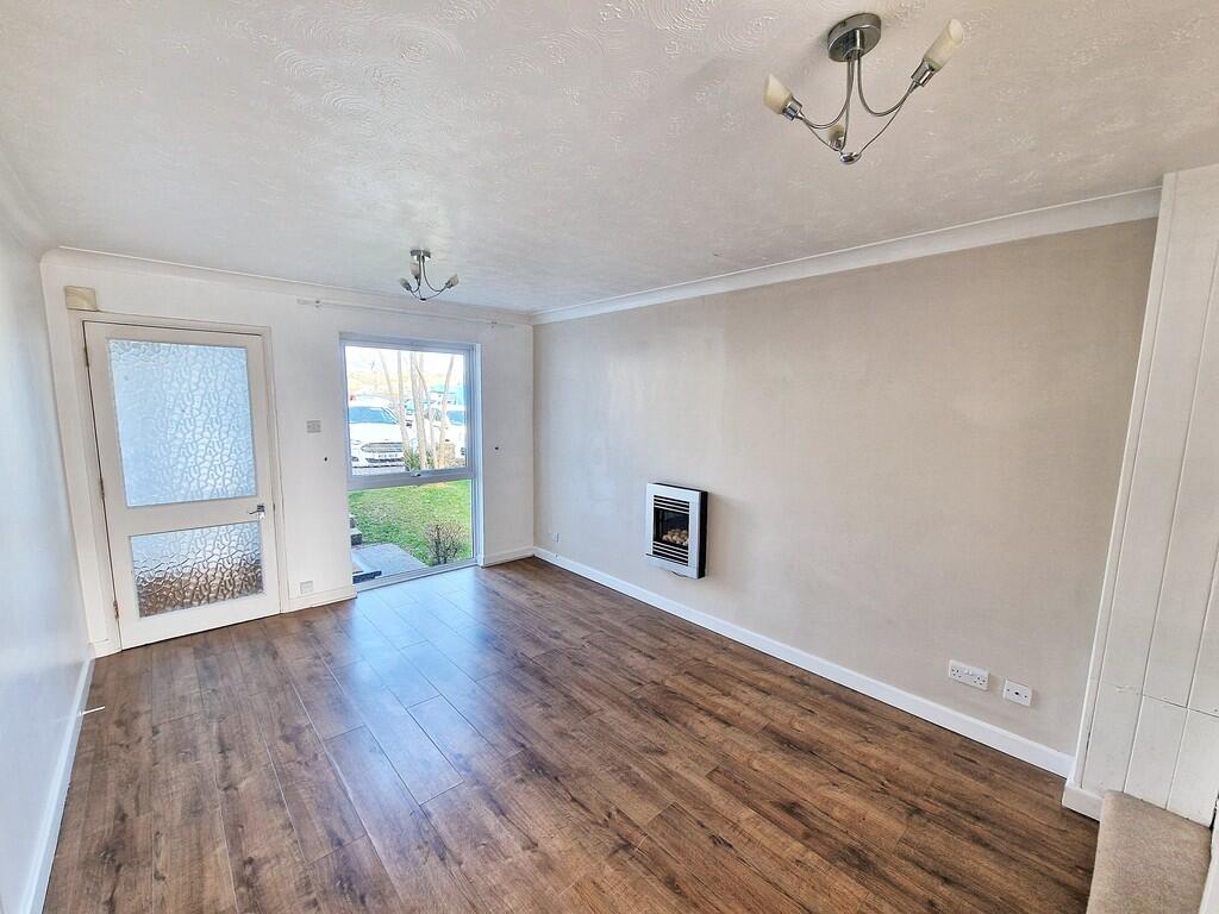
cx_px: 610
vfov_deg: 89.9
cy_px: 457
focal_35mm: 13
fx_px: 458
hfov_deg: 106.2
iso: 64
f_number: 2.2
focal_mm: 2.2
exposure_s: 1/50
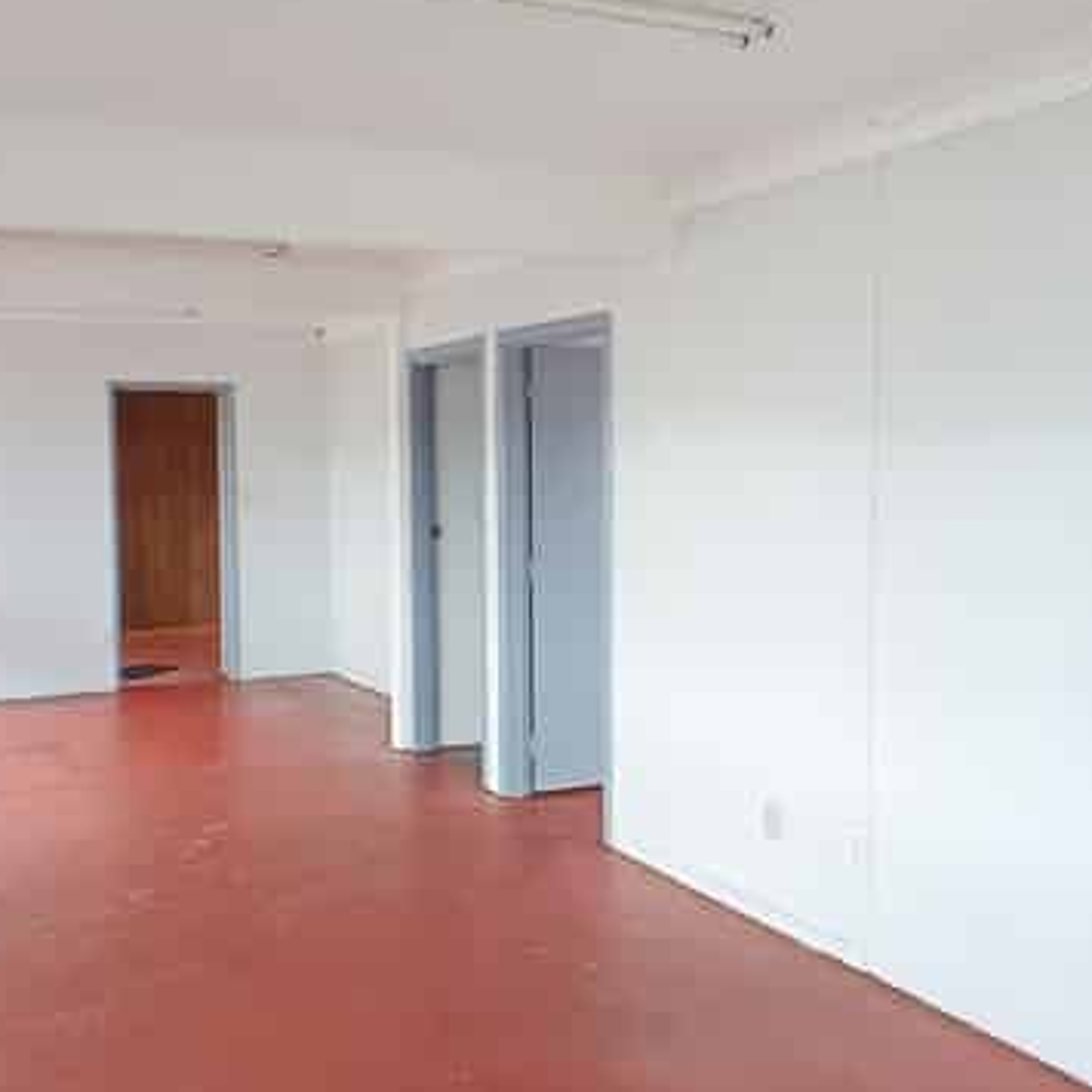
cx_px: 469
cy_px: 546
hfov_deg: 58.8
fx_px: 964
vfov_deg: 59.1
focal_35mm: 27
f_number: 2.2
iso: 80
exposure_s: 1/33.3
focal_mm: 1.43
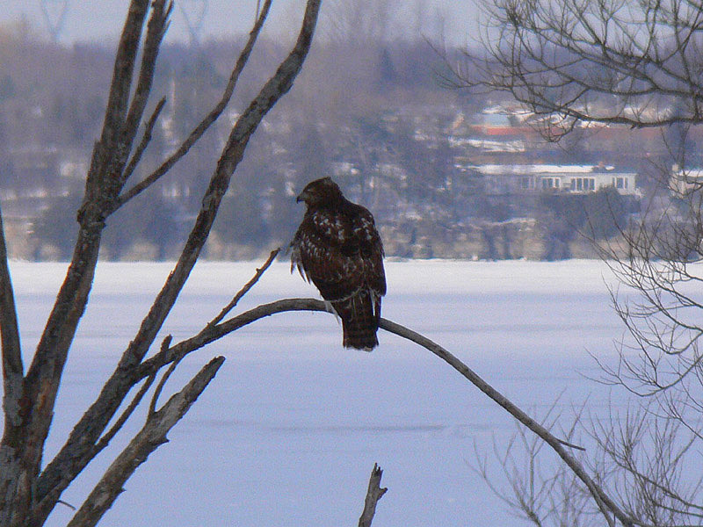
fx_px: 8530
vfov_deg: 3.5
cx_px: 352
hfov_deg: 4.7
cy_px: 264
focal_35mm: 420
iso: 200
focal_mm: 88.8
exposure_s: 1/640
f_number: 8
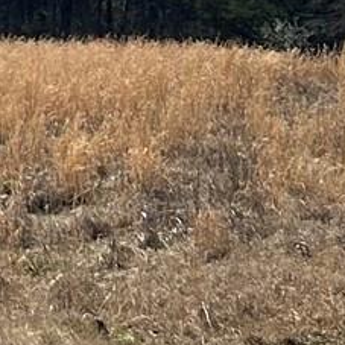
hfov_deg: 7.2
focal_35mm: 207
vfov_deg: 8.1
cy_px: -281
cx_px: -806
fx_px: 2334
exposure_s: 1/7463
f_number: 1.5
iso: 50
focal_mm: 5.7
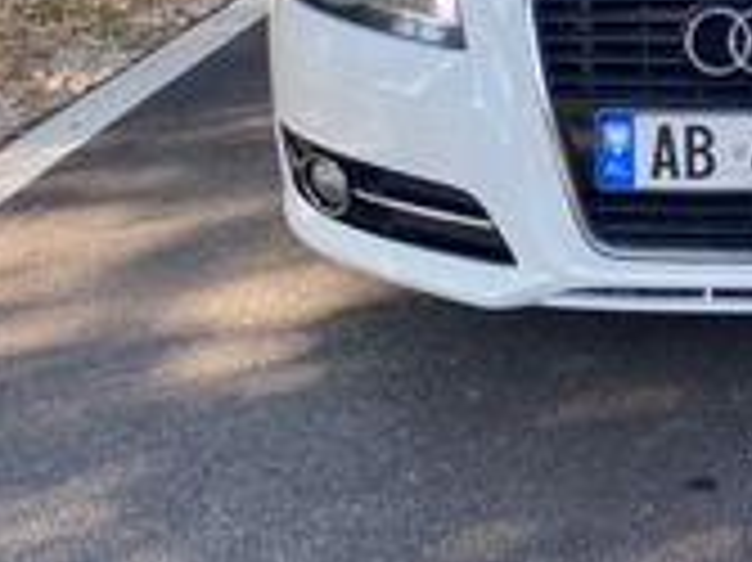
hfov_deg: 31.2
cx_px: 793
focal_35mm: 56
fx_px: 1216
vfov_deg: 24.5
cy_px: -40
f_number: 1.8
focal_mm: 4.25
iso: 32
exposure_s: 1/475
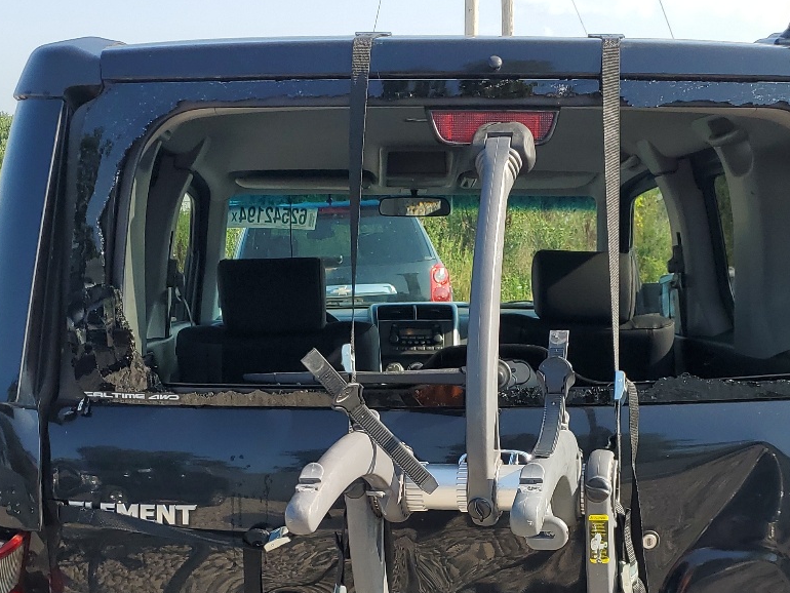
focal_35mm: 54
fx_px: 1233
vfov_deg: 26.2
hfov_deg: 35.4
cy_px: 522
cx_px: 463
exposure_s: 1/1667
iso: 50
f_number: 1.5
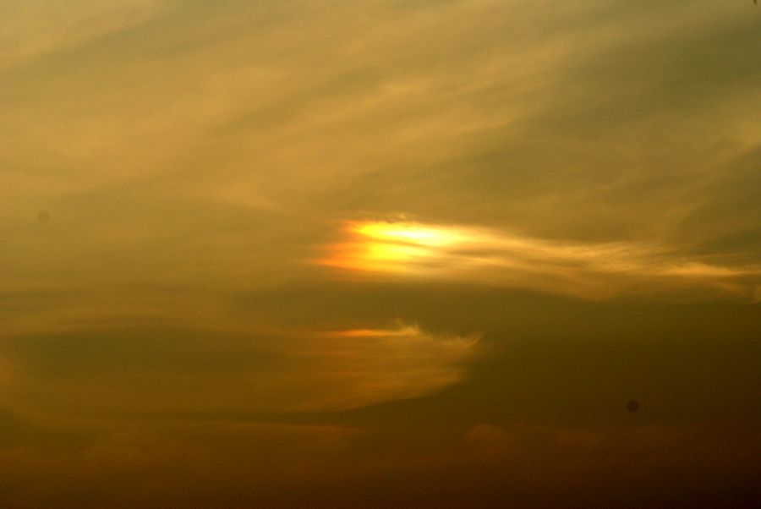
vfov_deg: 5.1
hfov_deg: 7.6
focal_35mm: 270
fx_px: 5713
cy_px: 254
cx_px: 380
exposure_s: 1/320
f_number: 8
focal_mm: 180
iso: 100
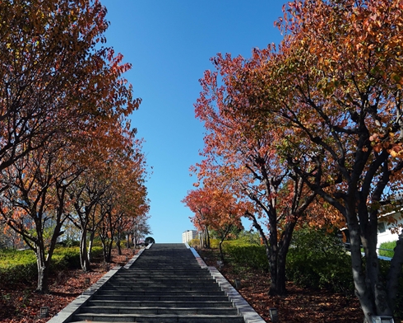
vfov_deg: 60.6
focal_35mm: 23
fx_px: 274
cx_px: 146
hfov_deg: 71.1
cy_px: 187
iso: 100
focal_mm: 10
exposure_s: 1/250
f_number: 8
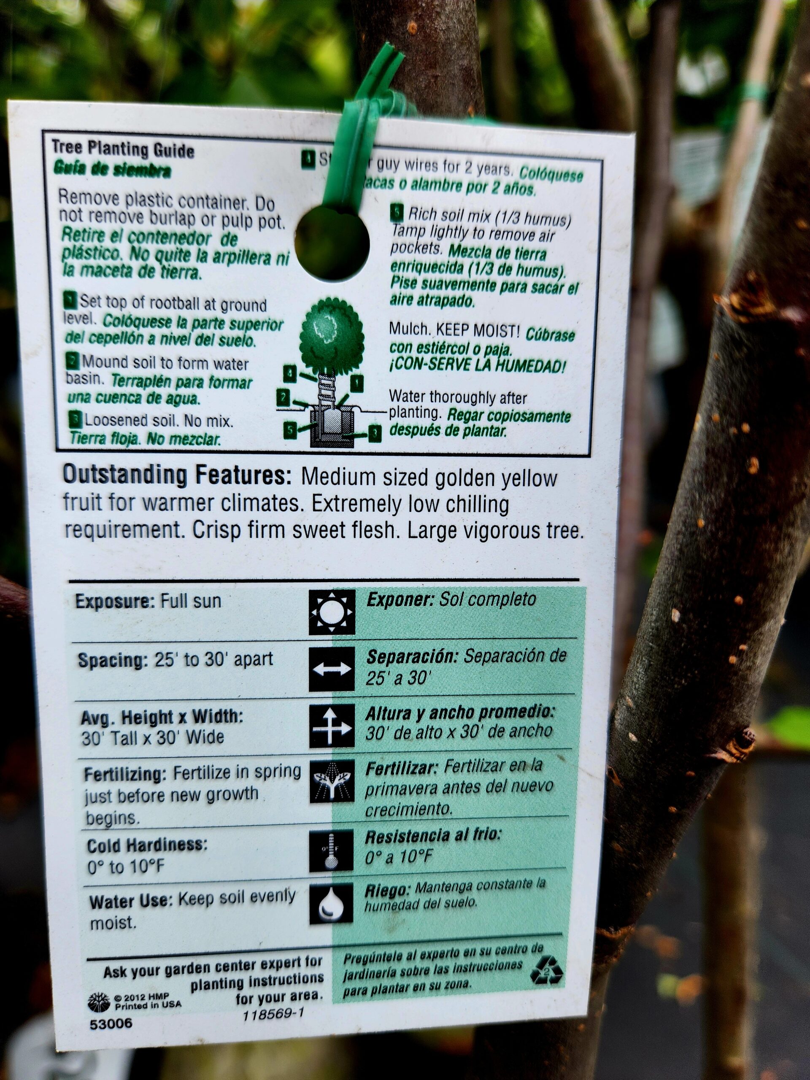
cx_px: 405
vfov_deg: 73.9
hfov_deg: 58.9
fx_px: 718
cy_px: 540
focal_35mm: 23
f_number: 1.8
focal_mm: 5.4
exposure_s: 1/556
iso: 20
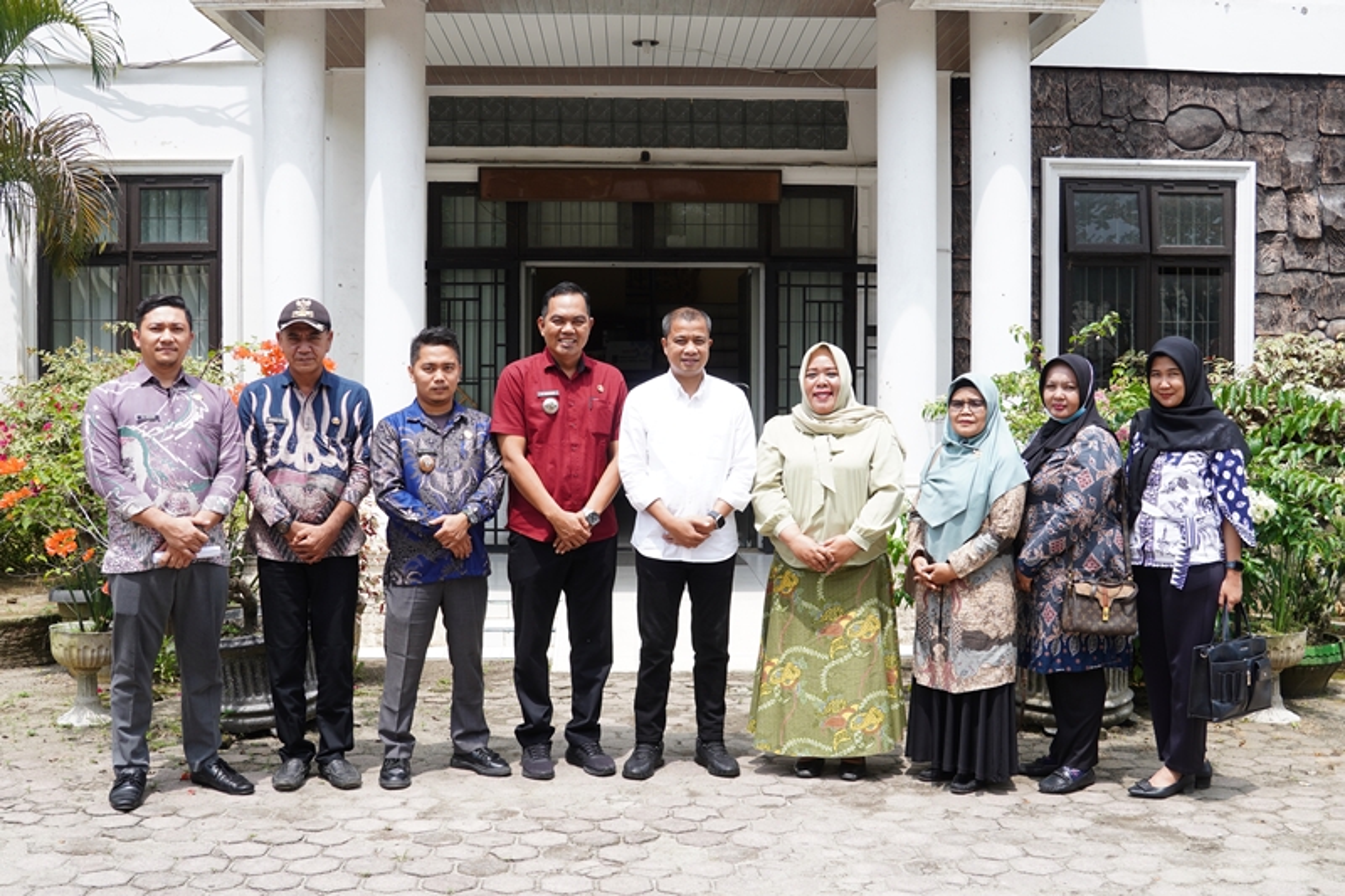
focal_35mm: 36
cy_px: 448
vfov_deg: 36.9
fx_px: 1345
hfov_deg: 53.1
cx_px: 672
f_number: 4
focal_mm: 24
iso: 125
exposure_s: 1/400
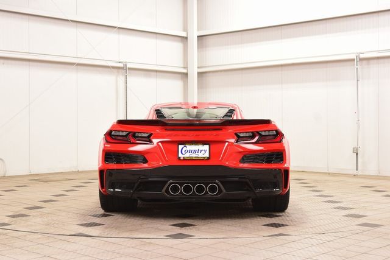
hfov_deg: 35.0
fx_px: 618
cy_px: 130
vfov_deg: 23.8
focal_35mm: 57
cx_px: 195
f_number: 7.1
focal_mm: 38
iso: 1250
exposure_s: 1/30
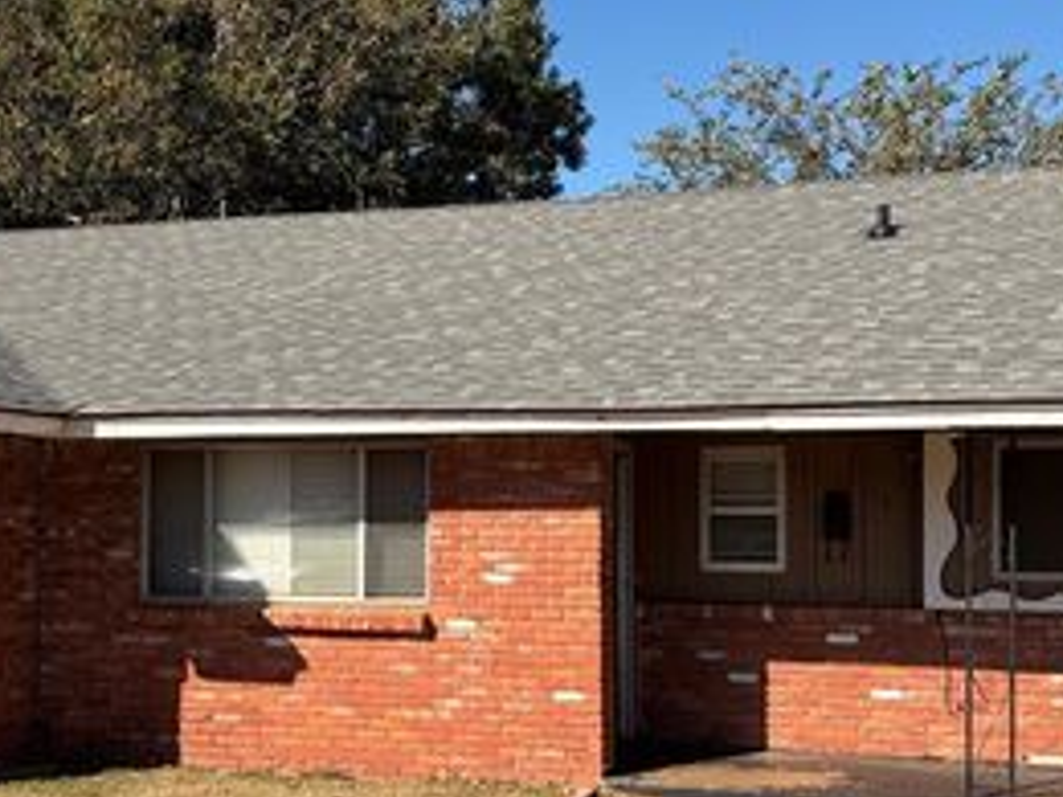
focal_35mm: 50
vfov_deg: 29.0
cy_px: 501
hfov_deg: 38.2
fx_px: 1535
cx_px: 507
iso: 50
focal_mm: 5.96
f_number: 1.6
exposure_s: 1/2985
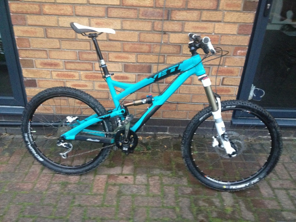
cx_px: 148
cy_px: 111
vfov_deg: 40.7
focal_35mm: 35
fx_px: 299
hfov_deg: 52.6
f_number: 2.4
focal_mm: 4.28
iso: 400
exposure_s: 1/20
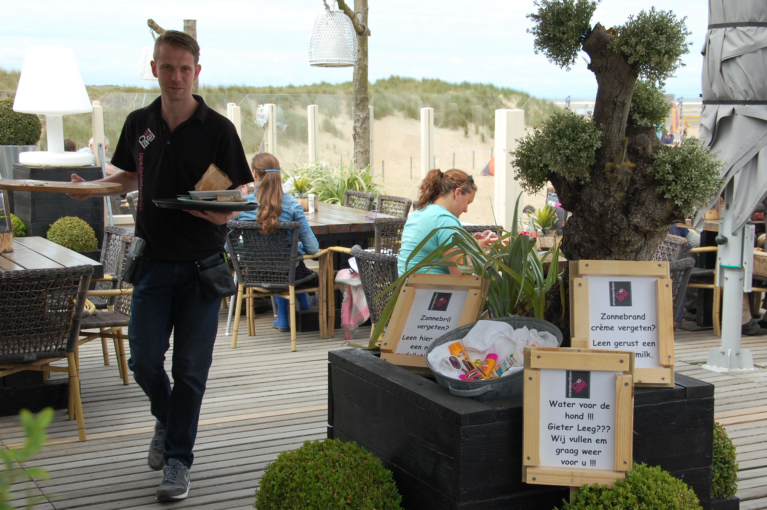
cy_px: 264
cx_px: 424
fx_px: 1149
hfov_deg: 36.9
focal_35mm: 54
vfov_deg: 25.0
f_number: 7.1
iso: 200
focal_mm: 32
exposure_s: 1/200
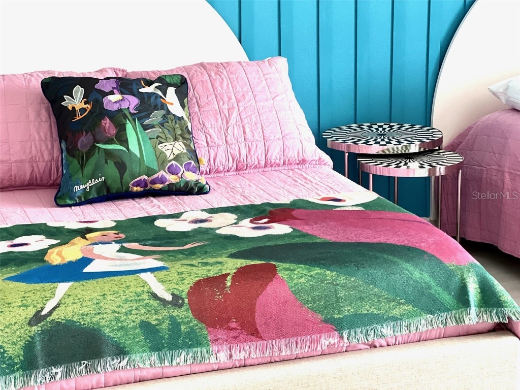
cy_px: 195
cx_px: 260
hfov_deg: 25.3
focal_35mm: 77
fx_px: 1157
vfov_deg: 19.1
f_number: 2.8
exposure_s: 1/24
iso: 400
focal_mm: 9
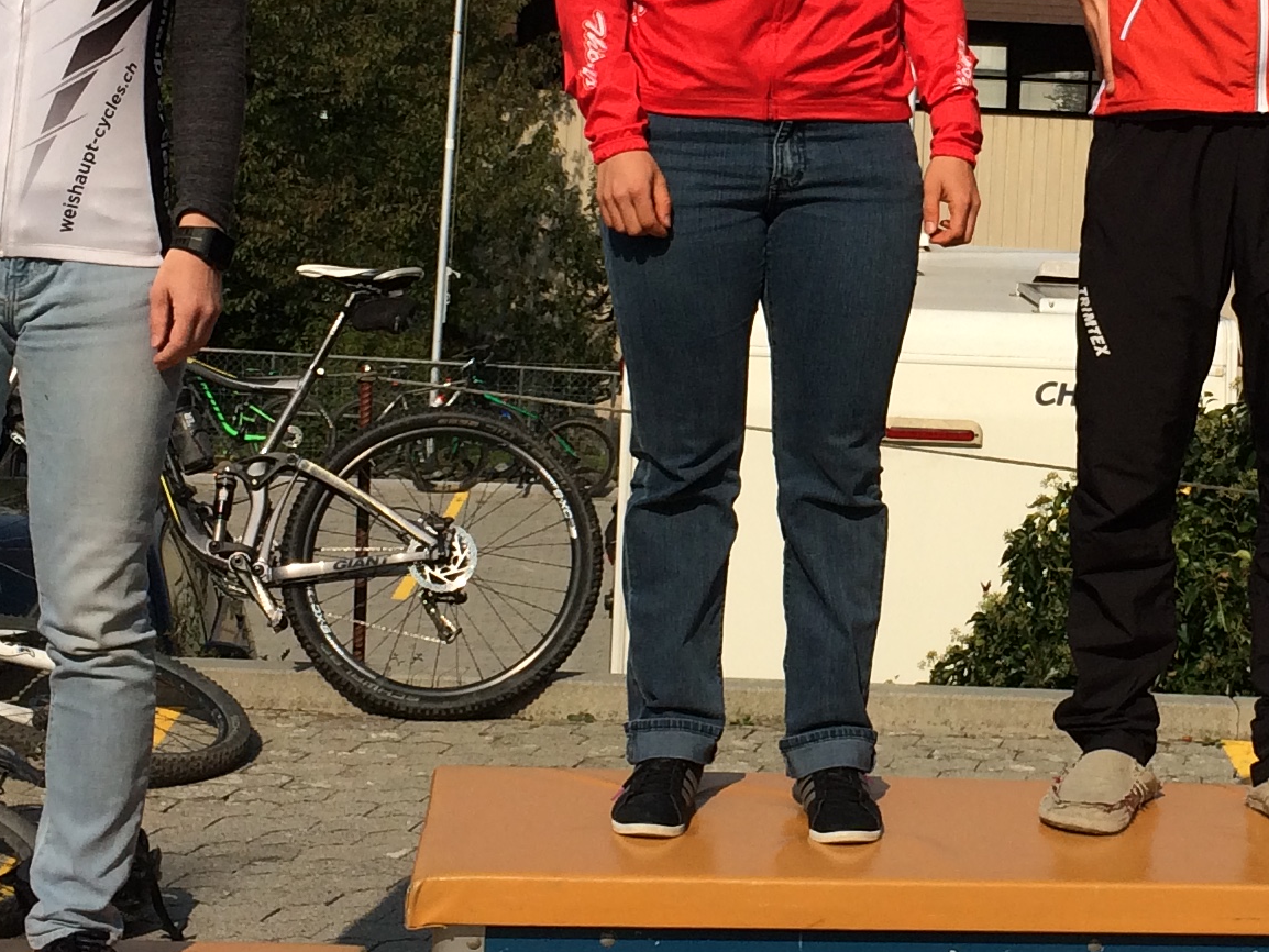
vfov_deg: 17.9
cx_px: 1084
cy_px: 261
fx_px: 3007
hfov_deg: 23.3
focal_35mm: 82
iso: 32
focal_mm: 4.15
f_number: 2.2
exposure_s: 1/4566
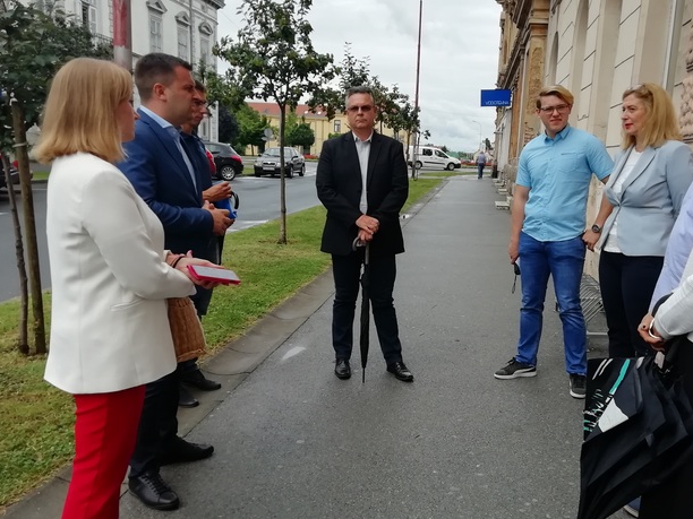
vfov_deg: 41.7
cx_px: 400
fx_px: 681
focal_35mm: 34
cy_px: 285
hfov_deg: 53.7
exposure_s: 1/702
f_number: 2.2
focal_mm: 3.46
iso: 50
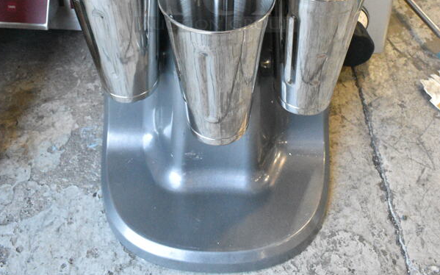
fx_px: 503
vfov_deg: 28.5
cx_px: 217
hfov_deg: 47.2
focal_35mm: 42
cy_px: -6
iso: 6400
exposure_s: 1/250
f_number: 8
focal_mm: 18
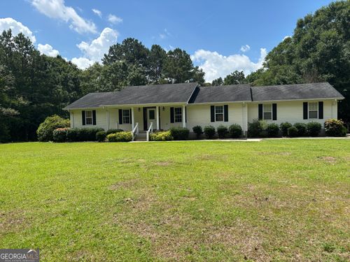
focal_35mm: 26
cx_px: 175
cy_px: 131
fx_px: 263
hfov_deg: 67.3
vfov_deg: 53.1
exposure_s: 1/2933
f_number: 1.6
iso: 50
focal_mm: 5.96
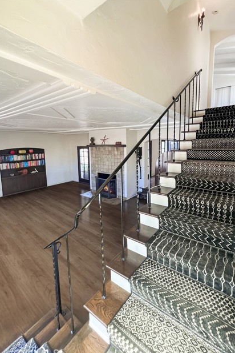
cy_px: 180
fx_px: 137
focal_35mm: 14
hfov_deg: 81.1
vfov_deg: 104.2
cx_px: 125
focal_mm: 1.57
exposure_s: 1/120
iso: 250
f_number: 1.8
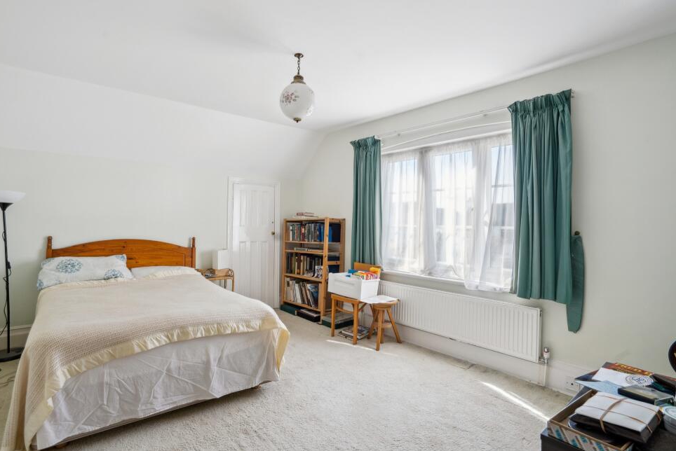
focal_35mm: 17
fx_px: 319
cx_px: 329
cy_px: 228
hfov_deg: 93.2
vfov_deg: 70.5
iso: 640
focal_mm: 16
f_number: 8
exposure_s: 1/50
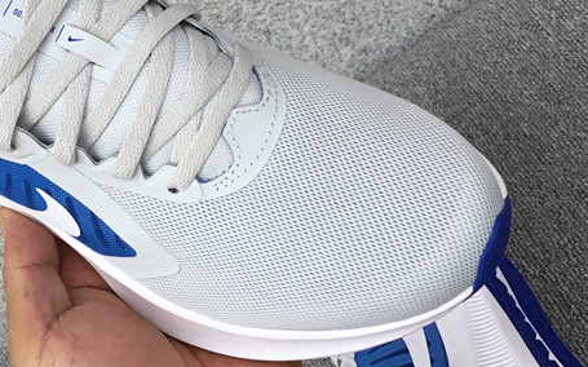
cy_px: 85
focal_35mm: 65
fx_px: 1041
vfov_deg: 19.8
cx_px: 149
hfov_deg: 31.0
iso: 25
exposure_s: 1/189
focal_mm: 3.3
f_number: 2.4
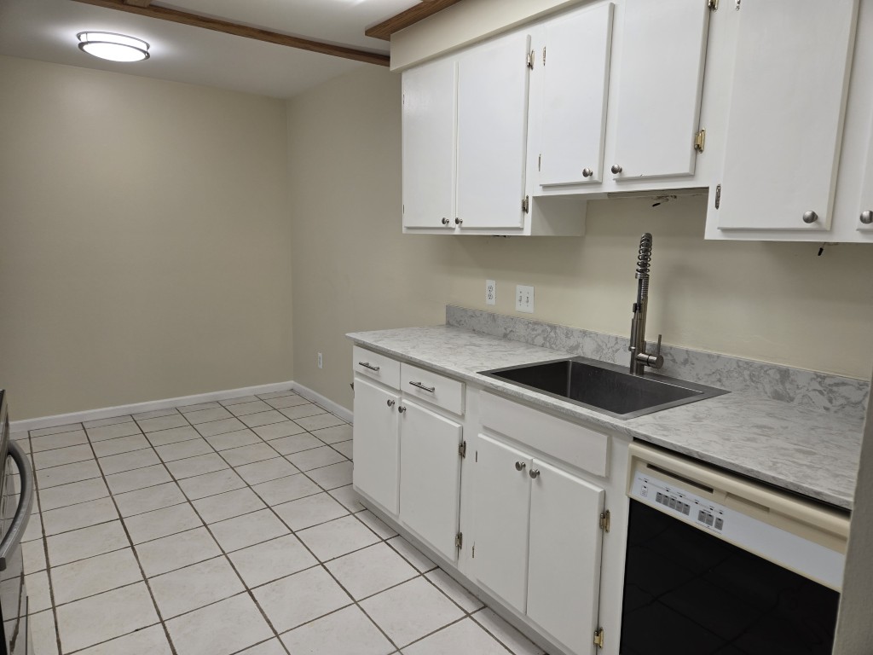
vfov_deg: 58.9
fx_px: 580
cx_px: 436
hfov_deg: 73.9
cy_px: 328
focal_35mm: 23
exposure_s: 1/120
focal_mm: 5.4
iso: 40
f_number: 1.8
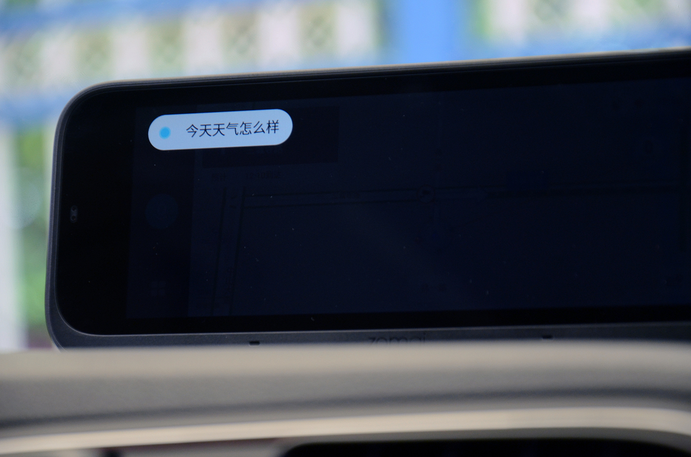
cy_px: 228
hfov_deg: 13.1
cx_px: 346
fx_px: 3016
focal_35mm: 158
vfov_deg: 8.7
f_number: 5.6
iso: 1000
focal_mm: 105
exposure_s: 1/125
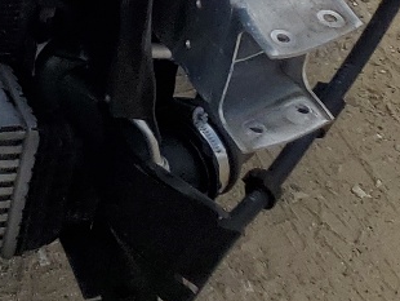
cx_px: -534
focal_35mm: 134
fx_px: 1550
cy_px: -351
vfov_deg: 10.0
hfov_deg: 12.1
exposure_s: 1/3333
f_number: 1.5
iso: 50
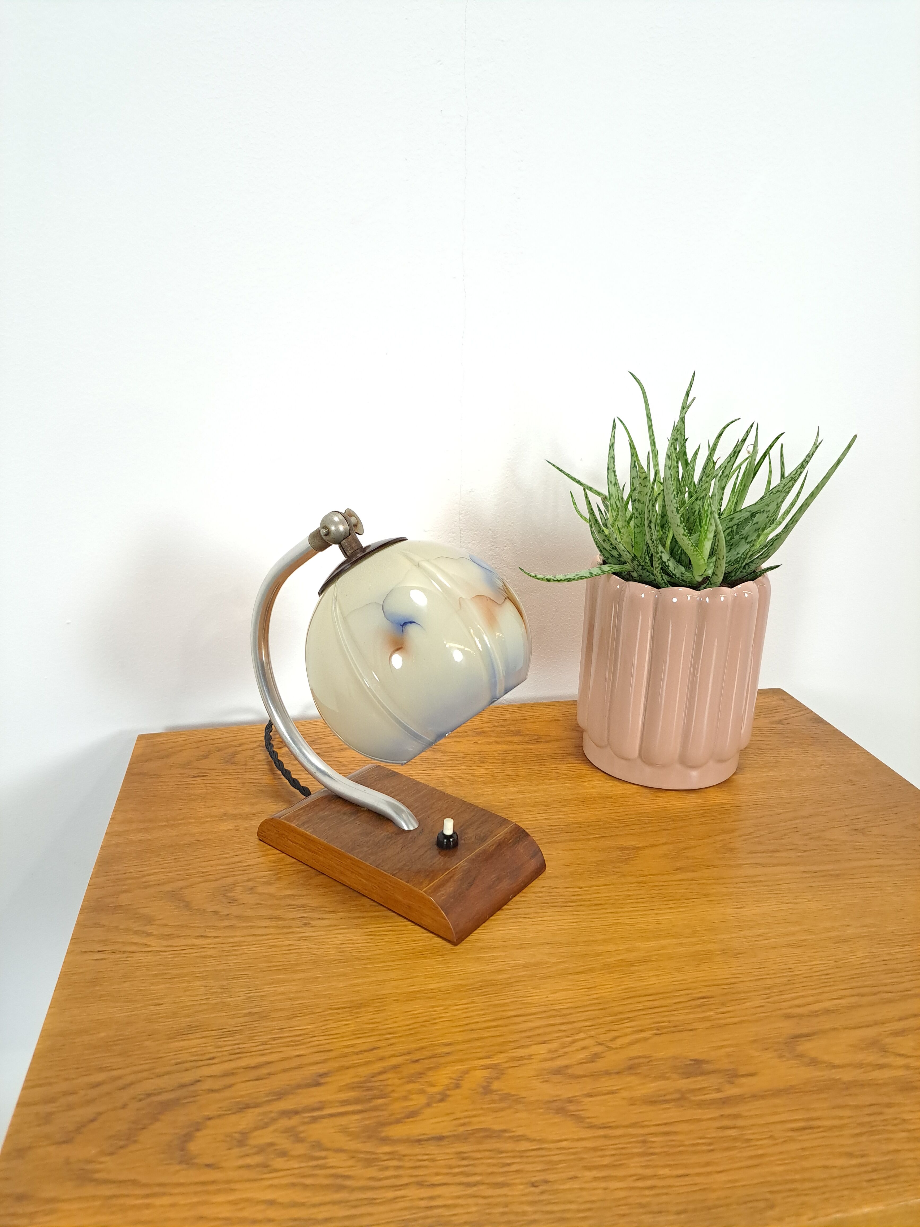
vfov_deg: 71.6
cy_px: 614
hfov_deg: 56.8
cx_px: 460
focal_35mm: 24
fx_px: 850
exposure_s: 1/50
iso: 400
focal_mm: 5.23
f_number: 1.8
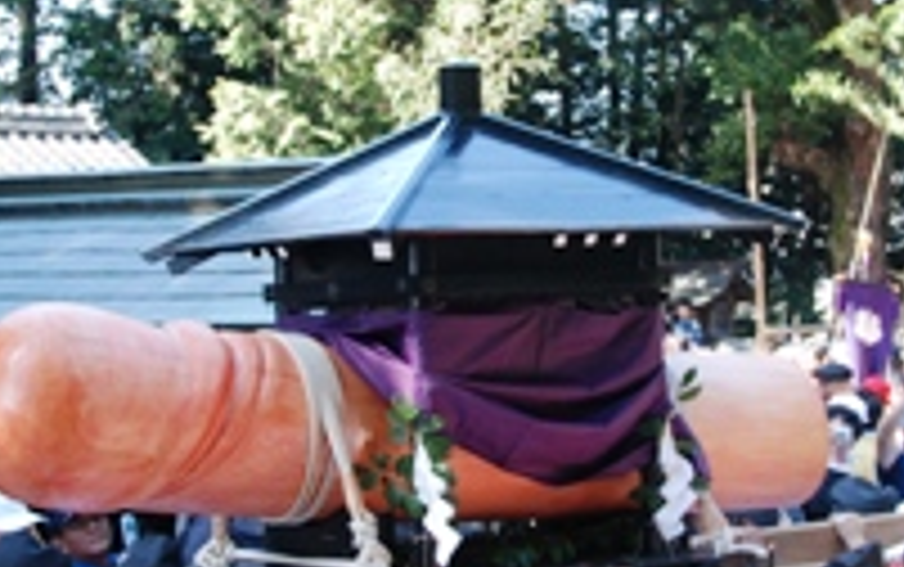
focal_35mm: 94
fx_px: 2320
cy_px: 232
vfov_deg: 13.9
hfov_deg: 22.0
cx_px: 499
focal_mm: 29
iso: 400
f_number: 6.3
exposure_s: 1/125
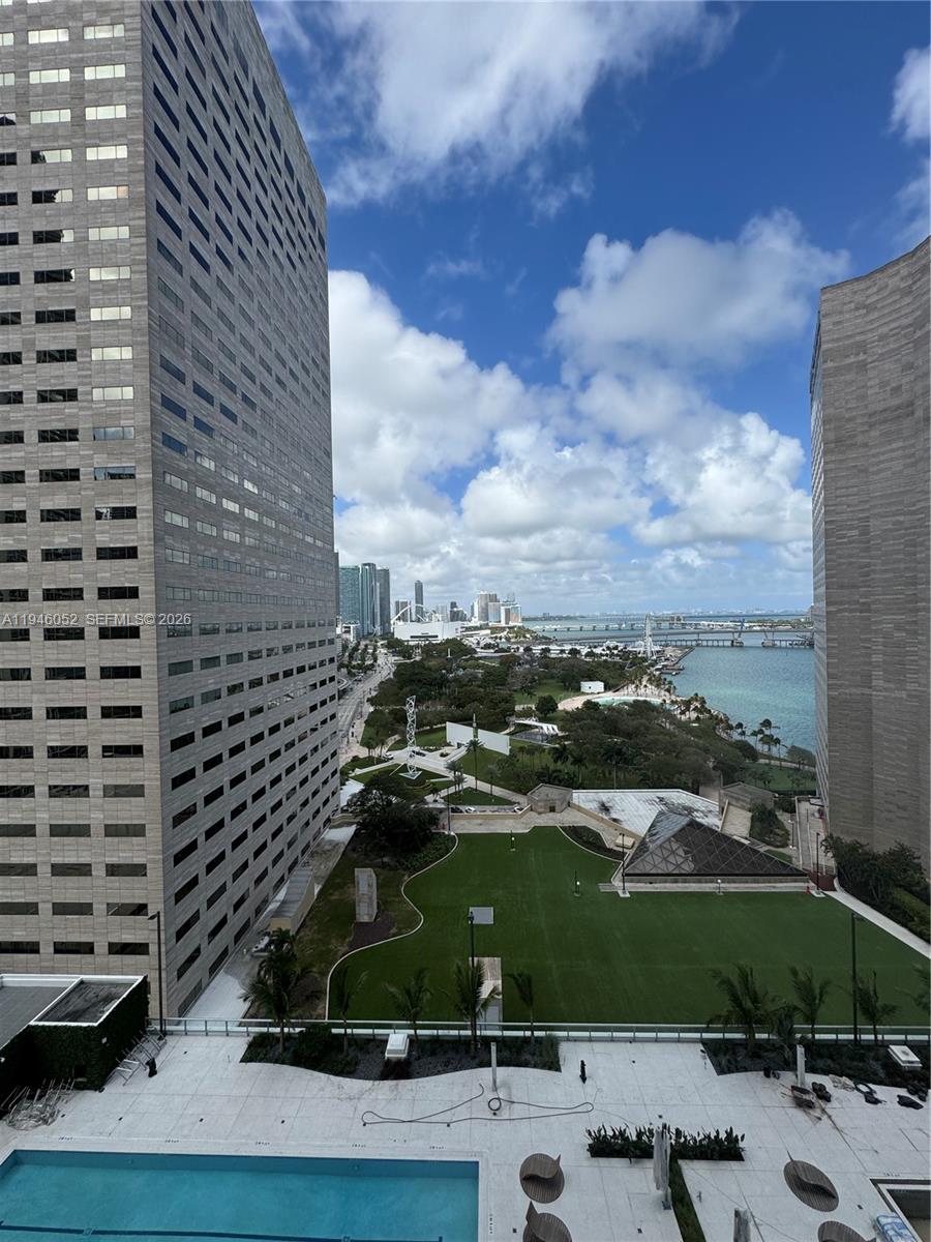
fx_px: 502
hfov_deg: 85.7
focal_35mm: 14
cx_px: 466
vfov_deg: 102.1
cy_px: 621
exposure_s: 1/2985
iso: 40
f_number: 2.2
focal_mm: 2.22
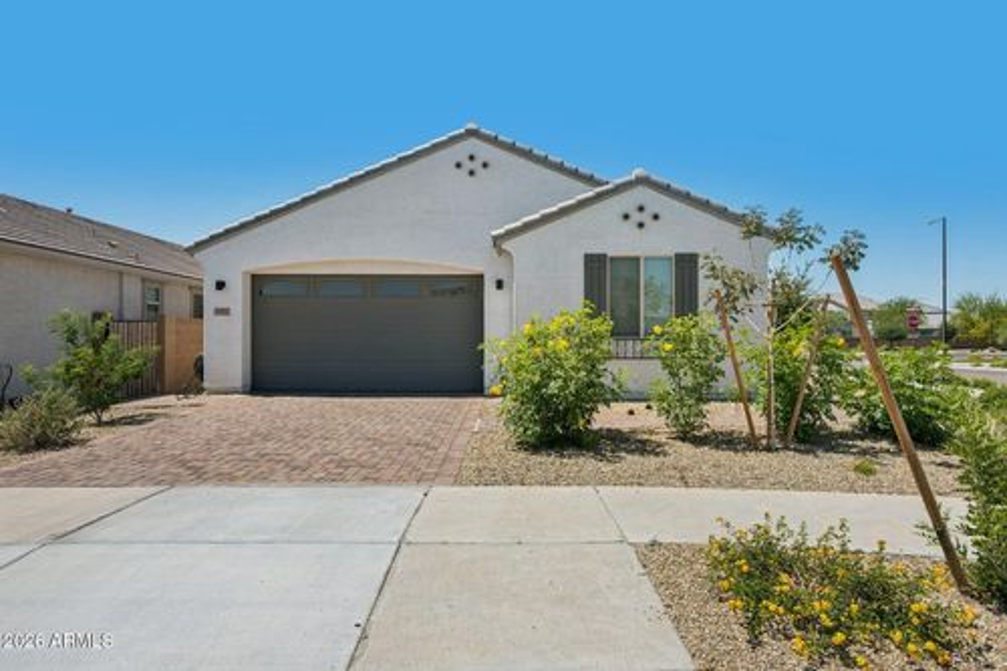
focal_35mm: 20
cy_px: 336
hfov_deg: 82.6
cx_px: 504
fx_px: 573
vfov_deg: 60.7
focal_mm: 20.5
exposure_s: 1/1250
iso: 320
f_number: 8
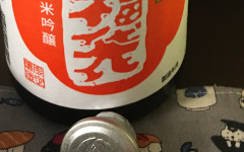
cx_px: 110
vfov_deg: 14.3
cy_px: -109
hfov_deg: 25.2
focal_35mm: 82
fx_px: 545
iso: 200
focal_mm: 4.15
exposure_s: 1/20
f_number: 2.2
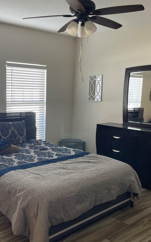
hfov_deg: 34.9
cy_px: 120
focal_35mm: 36
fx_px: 237
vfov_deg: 54.0
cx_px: 49
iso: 80
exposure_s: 1/60
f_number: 1.6
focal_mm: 5.1
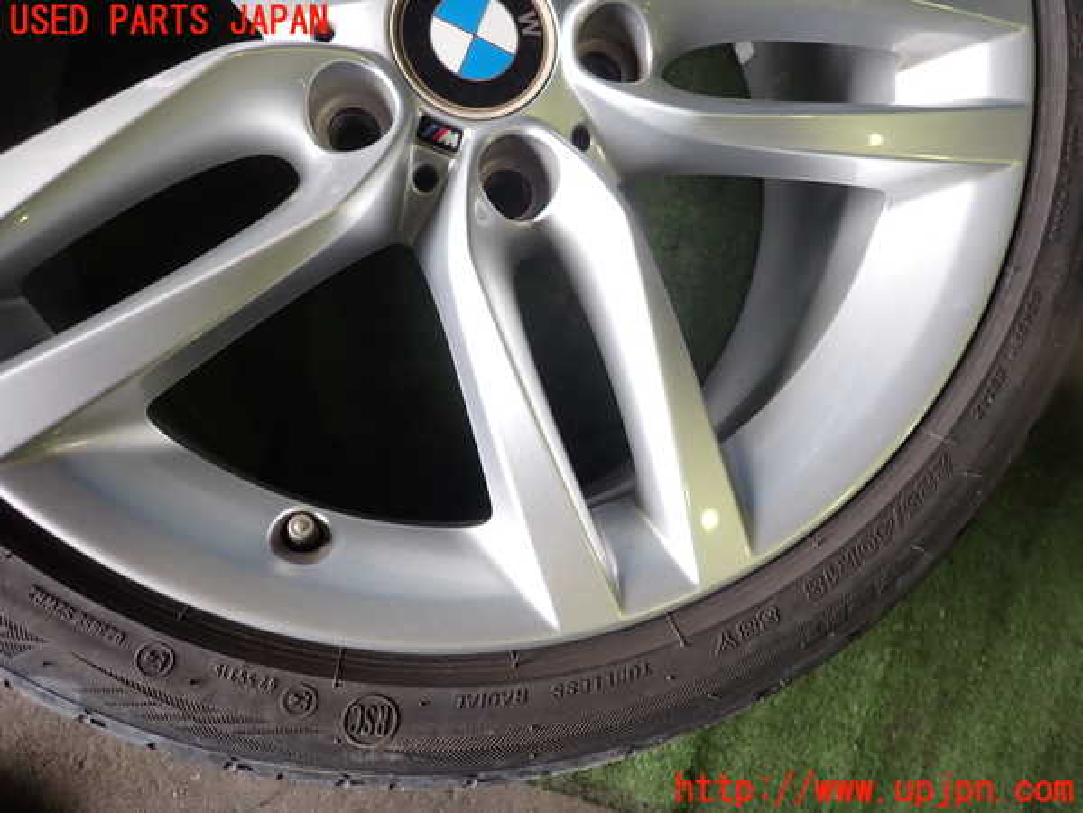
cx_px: 542
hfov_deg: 69.4
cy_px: 406
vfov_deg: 54.9
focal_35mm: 25
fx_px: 782
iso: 160
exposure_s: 1/60
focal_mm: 4.5
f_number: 2
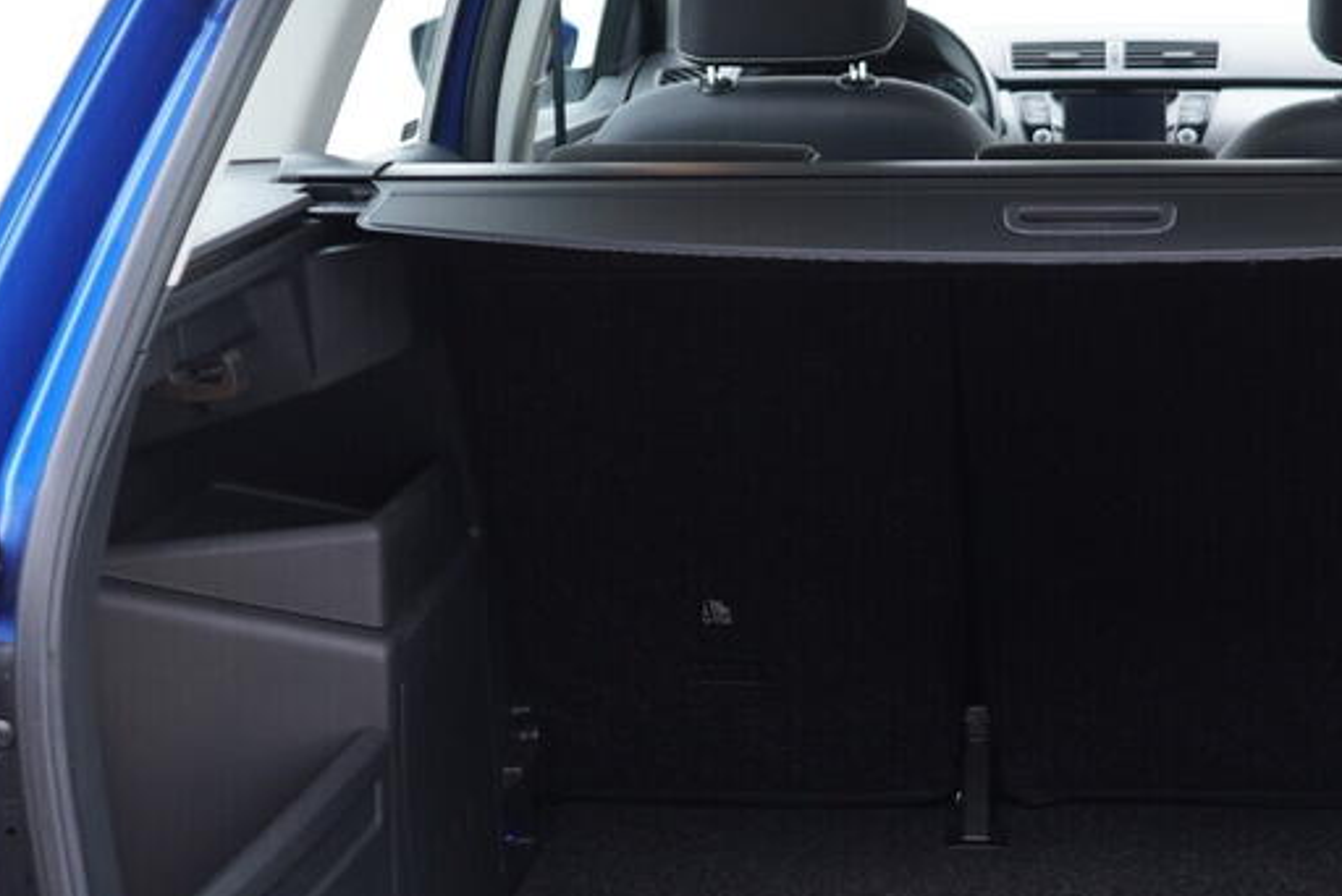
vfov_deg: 18.9
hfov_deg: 27.6
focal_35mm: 72
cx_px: 1054
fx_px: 2685
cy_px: 551
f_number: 2.8
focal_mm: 24
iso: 320
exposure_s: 1/40
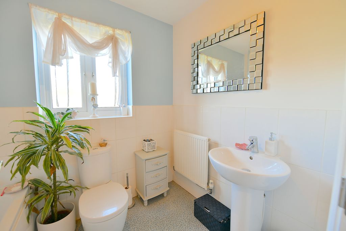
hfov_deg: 104.2
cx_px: 173
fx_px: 135
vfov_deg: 81.2
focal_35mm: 14
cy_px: 116
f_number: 5
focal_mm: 14
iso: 160
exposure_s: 1/100
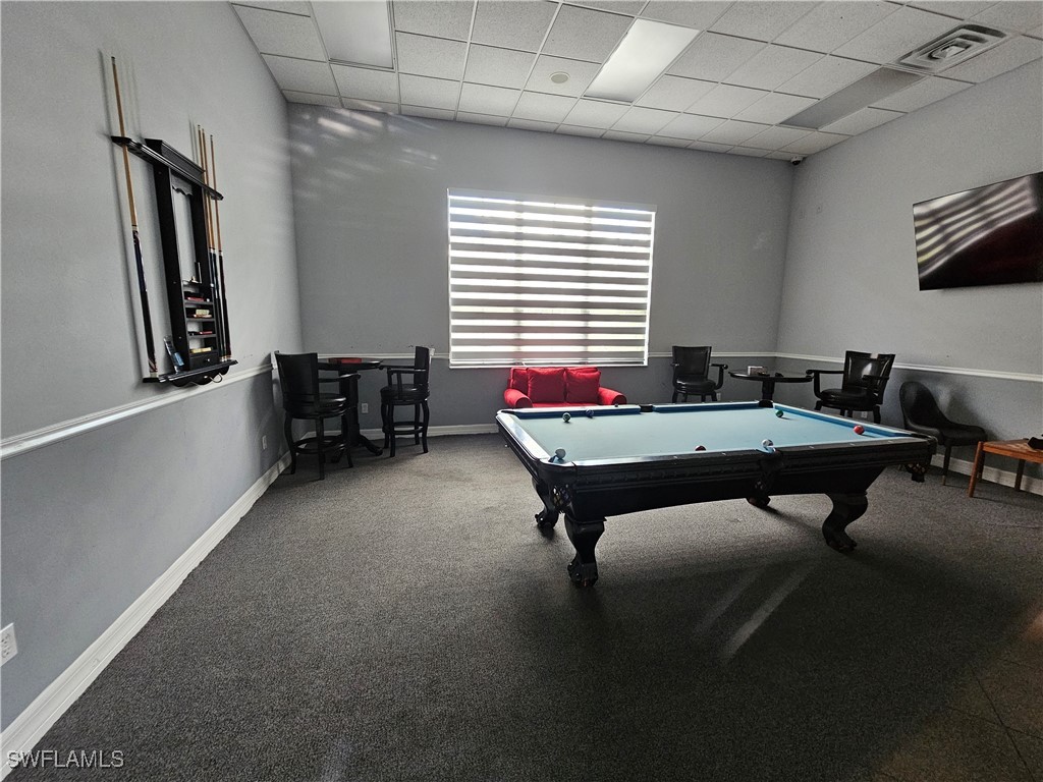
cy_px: 391
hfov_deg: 106.2
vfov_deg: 89.9
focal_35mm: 13
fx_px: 392
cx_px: 522
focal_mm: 2.2
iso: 500
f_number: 2.2
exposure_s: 1/34
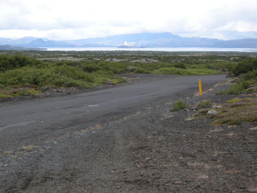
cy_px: 96
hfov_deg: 22.5
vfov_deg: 17.0
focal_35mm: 87
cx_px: 128
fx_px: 646
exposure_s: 1/190
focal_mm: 18.6
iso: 100
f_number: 4.8
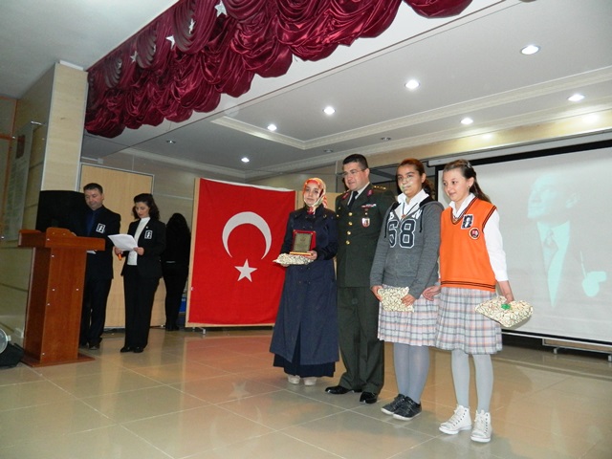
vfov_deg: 54.9
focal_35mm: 25
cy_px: 230
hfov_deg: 69.4
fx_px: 442
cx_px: 306
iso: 320
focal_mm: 4.5
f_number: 3.1
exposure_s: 1/30
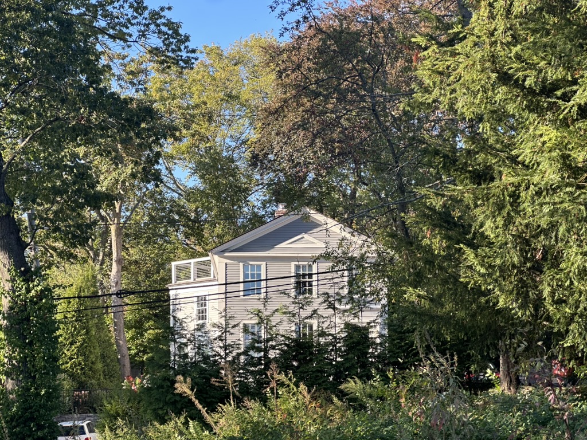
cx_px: 294
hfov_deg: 25.3
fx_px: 1306
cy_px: 220
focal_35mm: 77
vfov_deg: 19.1
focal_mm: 9
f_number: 2.8
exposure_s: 1/99
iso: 32
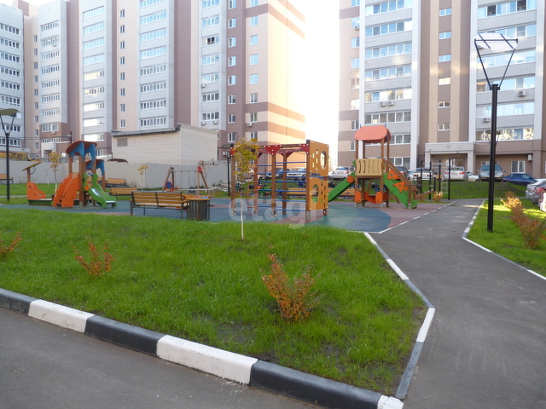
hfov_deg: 69.4
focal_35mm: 25
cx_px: 273
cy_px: 204
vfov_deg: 54.9
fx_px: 394
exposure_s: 1/80
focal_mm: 4.5
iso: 80
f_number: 2.8
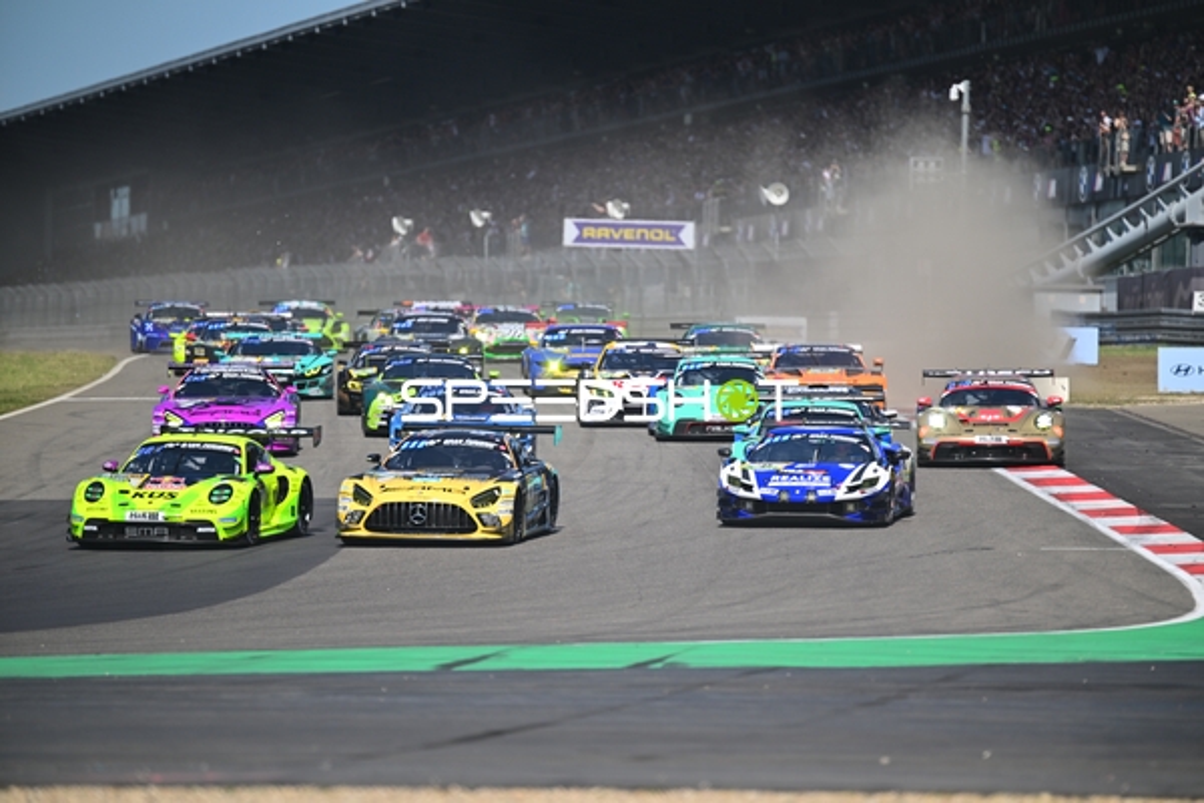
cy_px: 402
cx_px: 602
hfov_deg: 6.9
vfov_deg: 4.6
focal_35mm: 300
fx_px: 10033
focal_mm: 300
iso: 200
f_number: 2.8
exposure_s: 1/5000
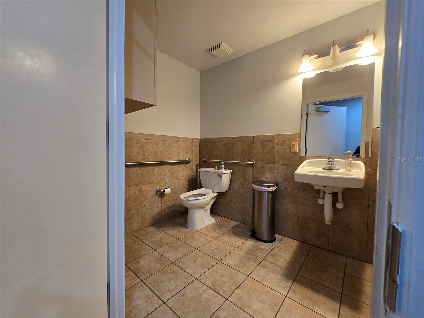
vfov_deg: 89.9
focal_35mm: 13
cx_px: 212
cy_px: 159
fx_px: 159
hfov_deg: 106.2
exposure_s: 1/60
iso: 160
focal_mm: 2.2
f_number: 2.2
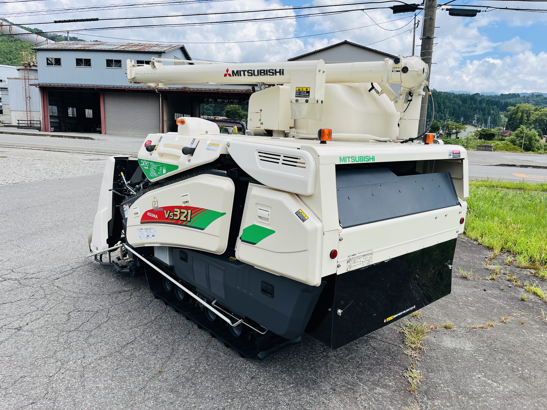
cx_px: 274
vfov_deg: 53.1
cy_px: 205
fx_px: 411
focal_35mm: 26
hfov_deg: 67.3
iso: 50
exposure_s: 1/3215
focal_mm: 5.1
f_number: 1.6
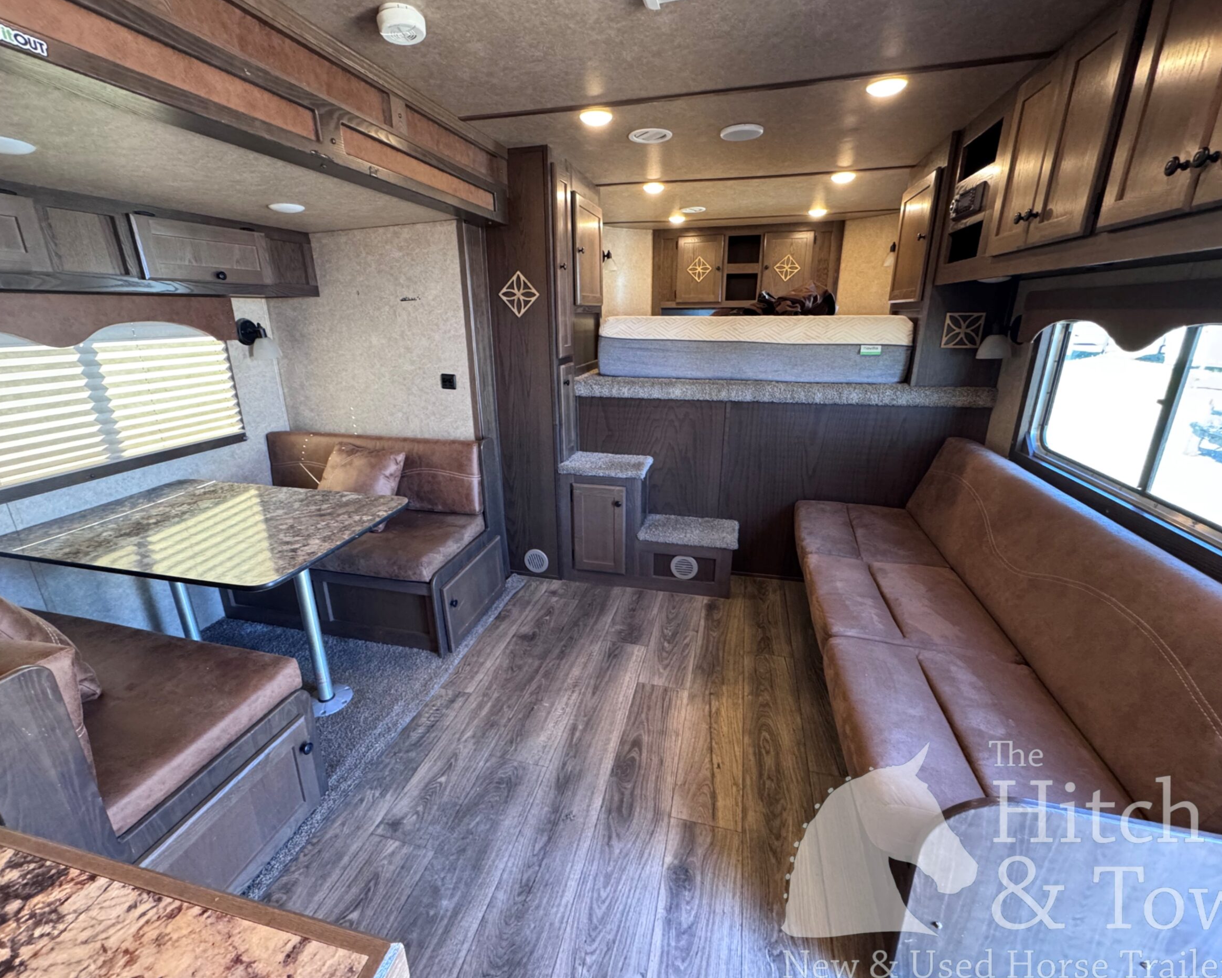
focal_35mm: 15
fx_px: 543
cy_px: 485
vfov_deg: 84.0
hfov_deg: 96.8
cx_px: 600
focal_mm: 2.22
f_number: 2.2
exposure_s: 1/60
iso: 500
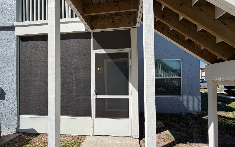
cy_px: 79
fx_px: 96
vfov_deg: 74.7
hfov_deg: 101.5
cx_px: 117
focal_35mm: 15
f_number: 2.2
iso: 20
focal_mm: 2.22
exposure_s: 1/985
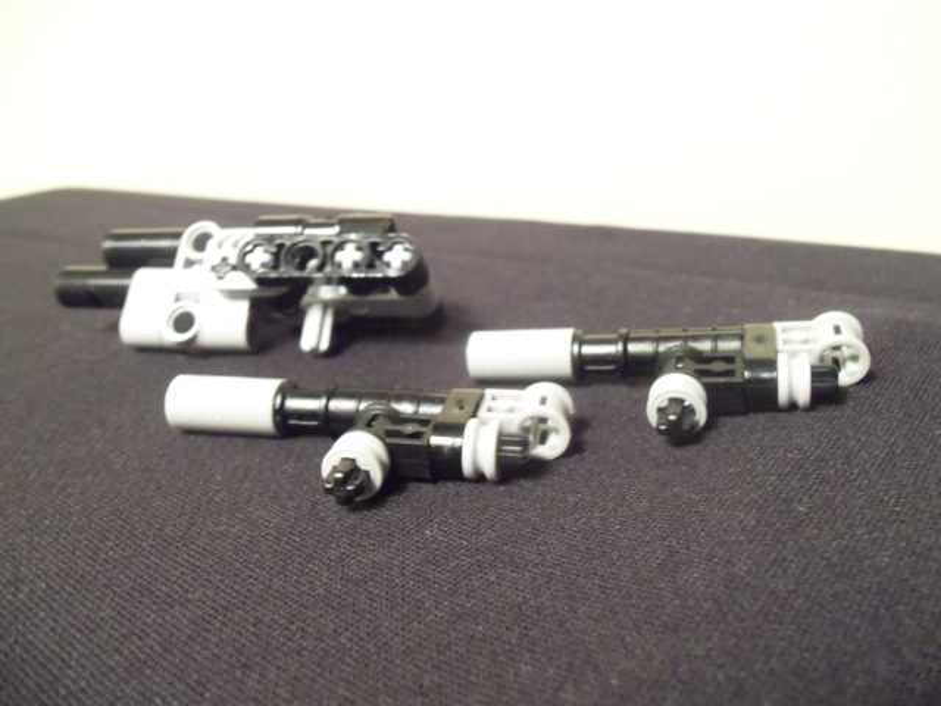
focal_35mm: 29
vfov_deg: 48.2
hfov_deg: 61.7
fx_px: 788
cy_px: 353
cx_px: 470
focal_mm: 5.2
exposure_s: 1/20
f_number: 3.4
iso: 400
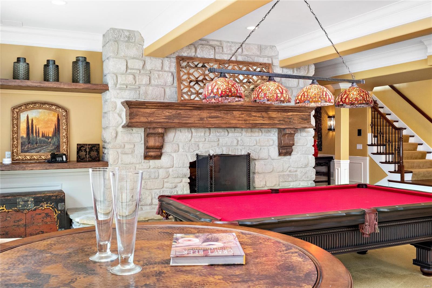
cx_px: 216
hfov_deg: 53.1
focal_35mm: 36
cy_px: 144
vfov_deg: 36.9
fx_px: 432
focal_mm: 18
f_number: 8
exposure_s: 1/15
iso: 400
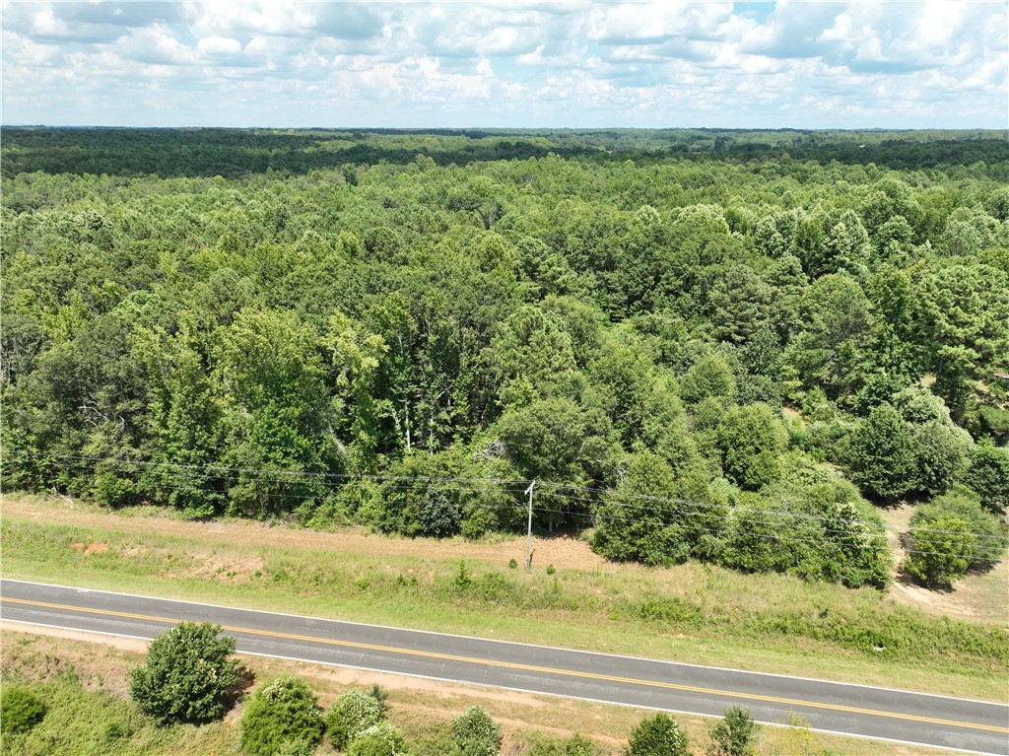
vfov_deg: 56.8
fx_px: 699
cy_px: 378
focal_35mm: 24
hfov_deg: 71.6
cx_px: 504
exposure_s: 1/200
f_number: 2.8
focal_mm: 12.29
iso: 180
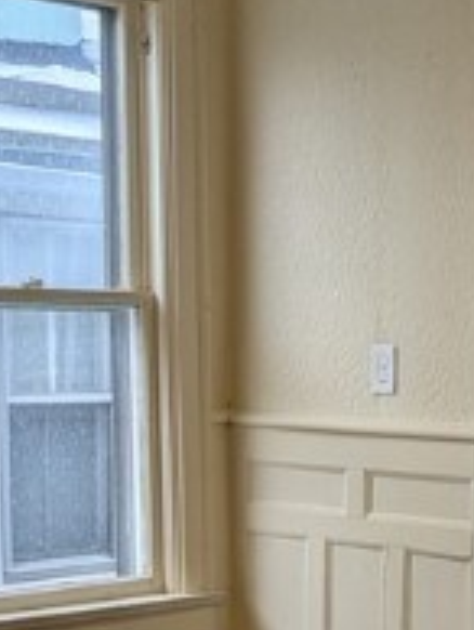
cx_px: 292
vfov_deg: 20.0
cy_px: 633
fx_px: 1731
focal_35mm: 95
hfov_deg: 15.6
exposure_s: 1/120
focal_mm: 6.81
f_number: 1.85
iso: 54
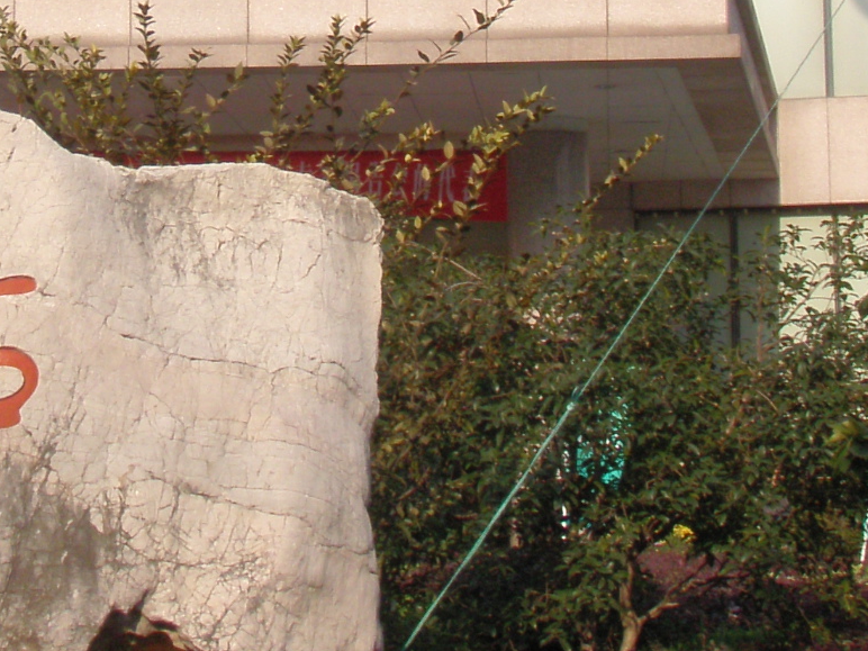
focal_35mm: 126
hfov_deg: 15.6
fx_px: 3159
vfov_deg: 11.5
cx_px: 220
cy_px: -120
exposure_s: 1/500
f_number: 4.5
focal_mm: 6.7
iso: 80
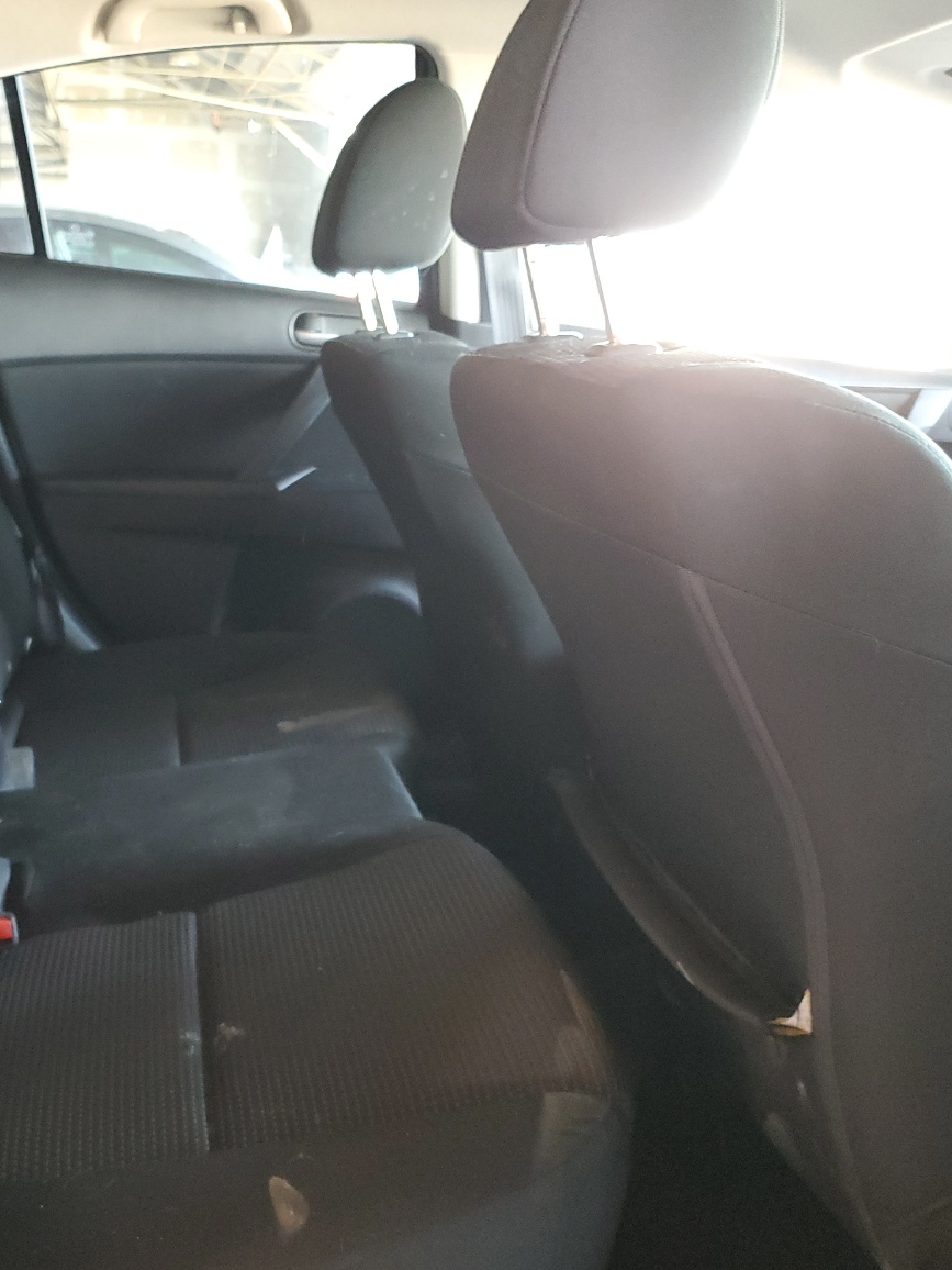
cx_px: 310
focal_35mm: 36
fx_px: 1320
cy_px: 635
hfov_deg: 39.1
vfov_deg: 51.4
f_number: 1.5
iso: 334
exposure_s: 1/24
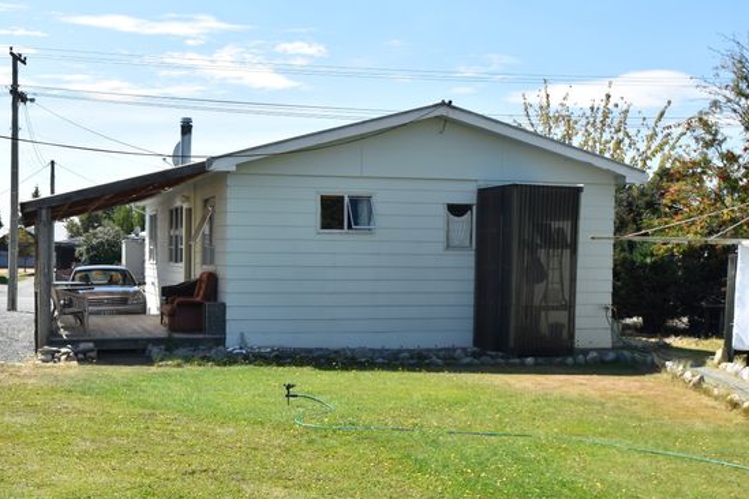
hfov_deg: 45.4
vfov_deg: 31.7
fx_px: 874
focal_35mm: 42
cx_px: 226
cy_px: 315
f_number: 10
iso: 200
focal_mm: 20
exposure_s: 1/400
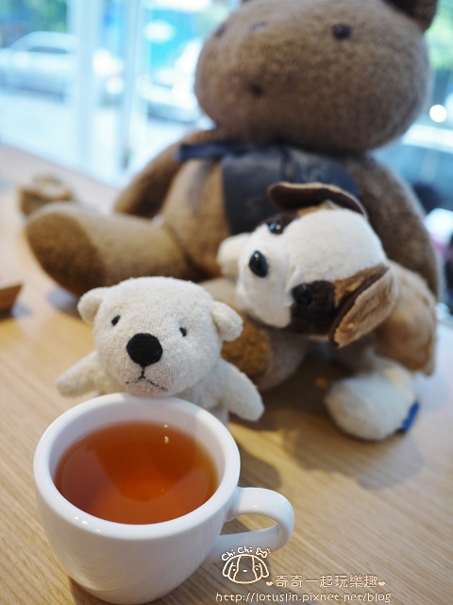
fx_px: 489
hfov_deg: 49.7
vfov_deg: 63.4
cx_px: 226
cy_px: 302
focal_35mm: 28
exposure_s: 1/80
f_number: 2.5
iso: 100
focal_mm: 14
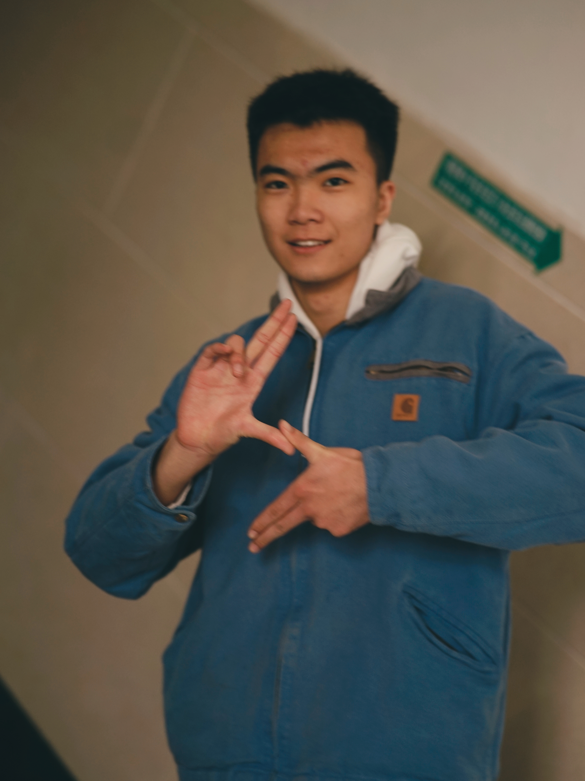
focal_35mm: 92
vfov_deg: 21.3
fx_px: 2073
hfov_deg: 16.1
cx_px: 292
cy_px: 383
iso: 320
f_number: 1.8
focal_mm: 85
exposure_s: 1/50
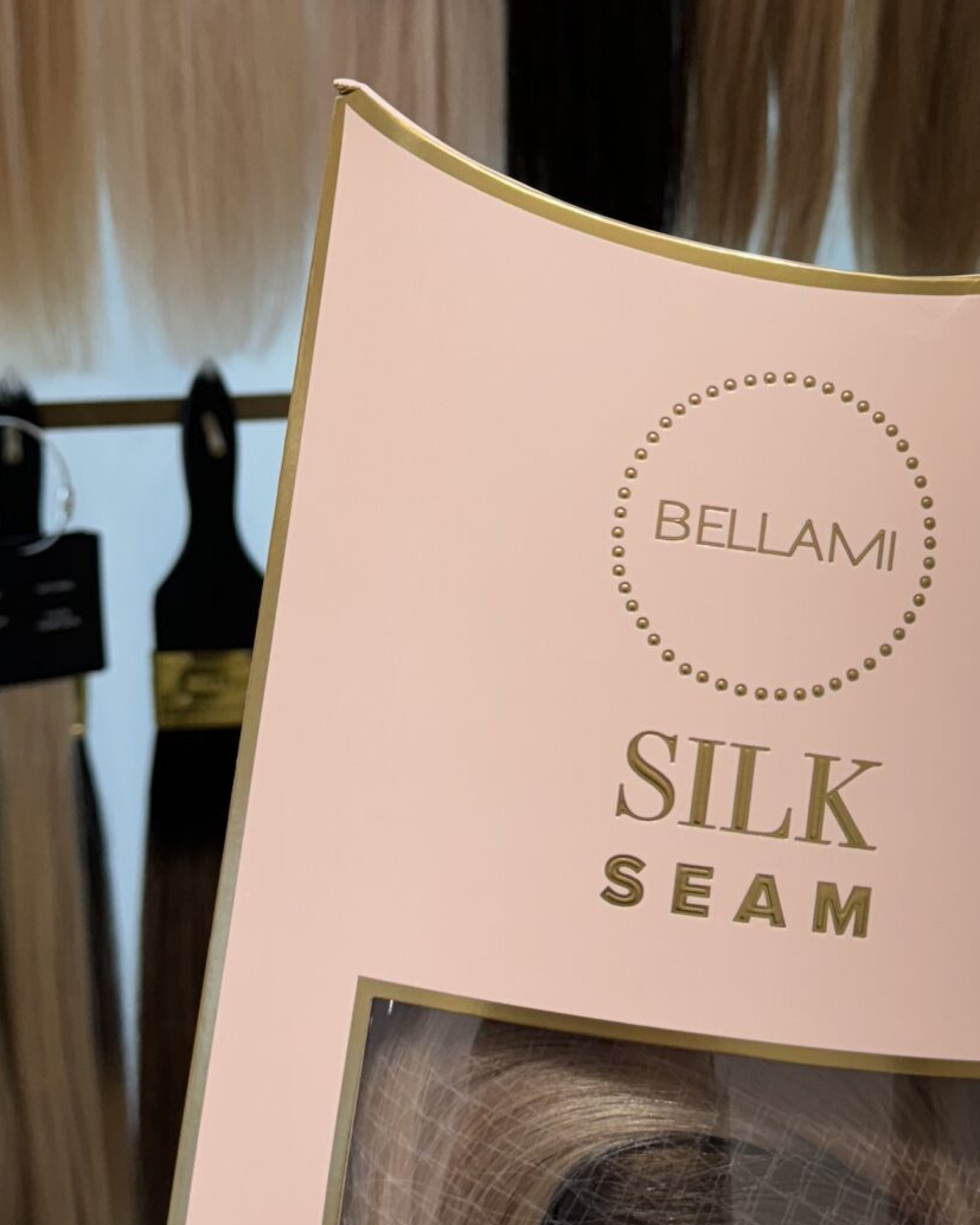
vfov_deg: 32.2
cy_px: 418
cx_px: 572
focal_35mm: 58
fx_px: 2103
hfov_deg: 26.2
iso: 100
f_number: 1.78
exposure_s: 1/120
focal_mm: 6.76
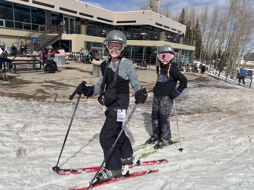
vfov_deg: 53.1
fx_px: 191
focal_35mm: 26
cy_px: 95
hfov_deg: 67.3
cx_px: 127
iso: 50
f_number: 1.6
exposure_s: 1/7194
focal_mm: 5.96
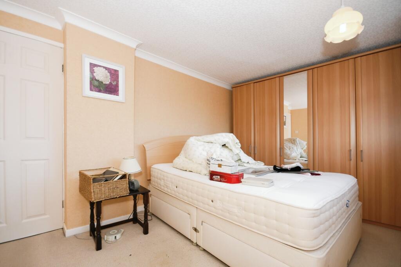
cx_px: 200
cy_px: 134
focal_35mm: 15
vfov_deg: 77.3
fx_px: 167
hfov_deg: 100.4
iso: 400
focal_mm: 10
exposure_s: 1/60
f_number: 8
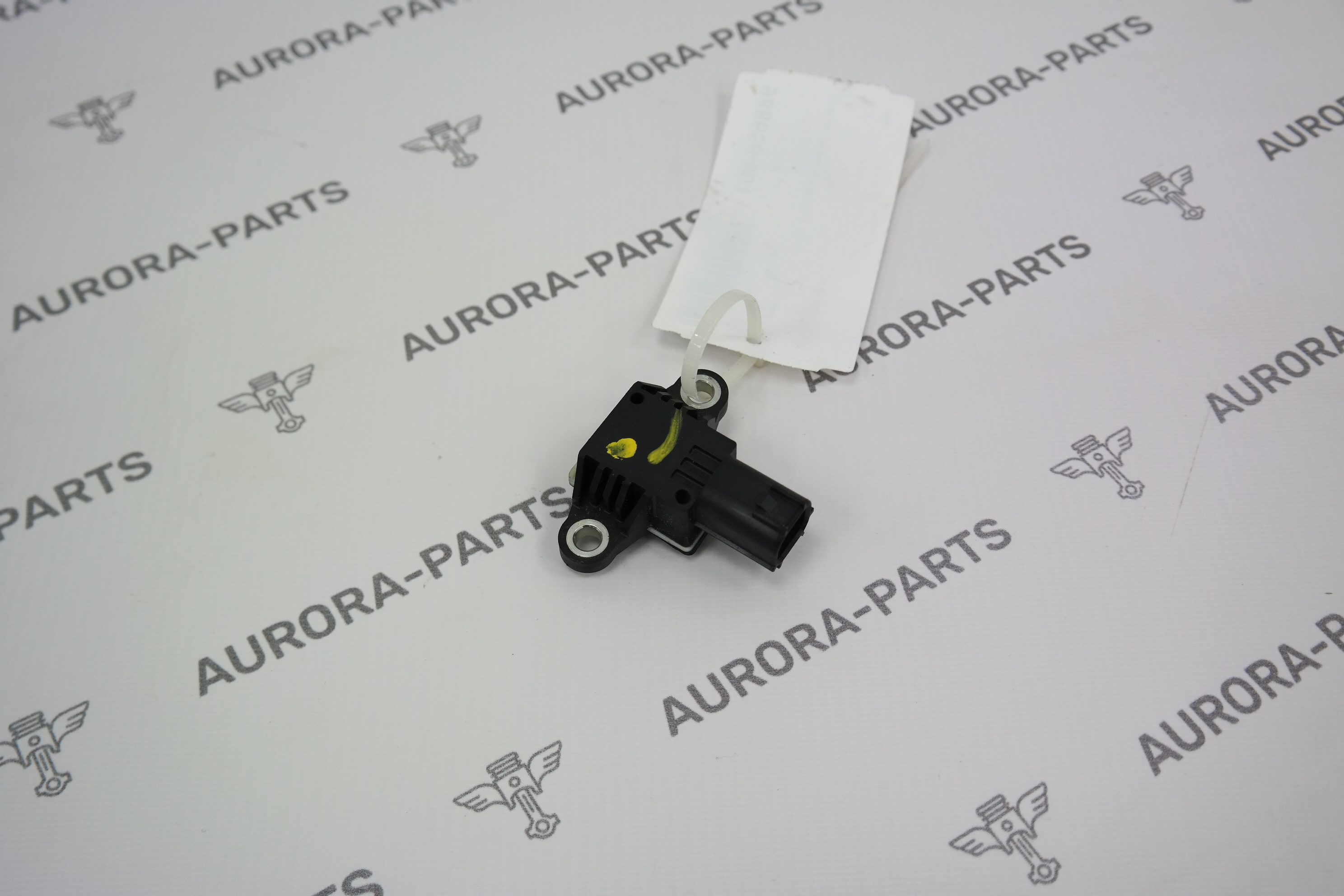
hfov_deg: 44.5
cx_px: 672
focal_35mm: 44
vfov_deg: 30.5
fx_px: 1643
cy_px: 448
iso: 200
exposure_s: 1/100
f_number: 4
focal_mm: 29
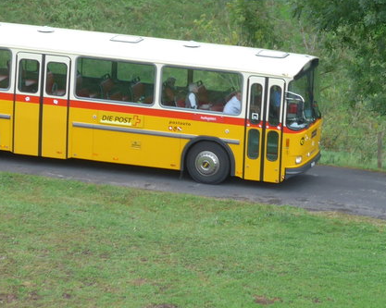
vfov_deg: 6.1
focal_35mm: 253
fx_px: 2888
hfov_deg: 7.6
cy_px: -16
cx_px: 193
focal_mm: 18
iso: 100
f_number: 4.6
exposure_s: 1/80
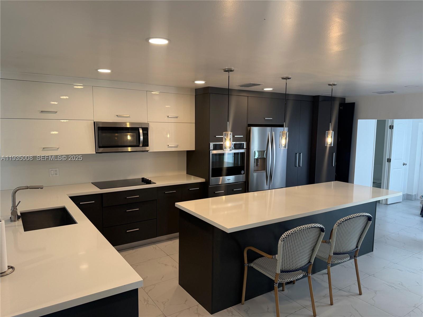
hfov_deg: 71.6
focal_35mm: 24
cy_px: 158
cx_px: 212
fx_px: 293
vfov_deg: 56.8
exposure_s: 1/182
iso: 125
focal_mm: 6.76
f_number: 1.78
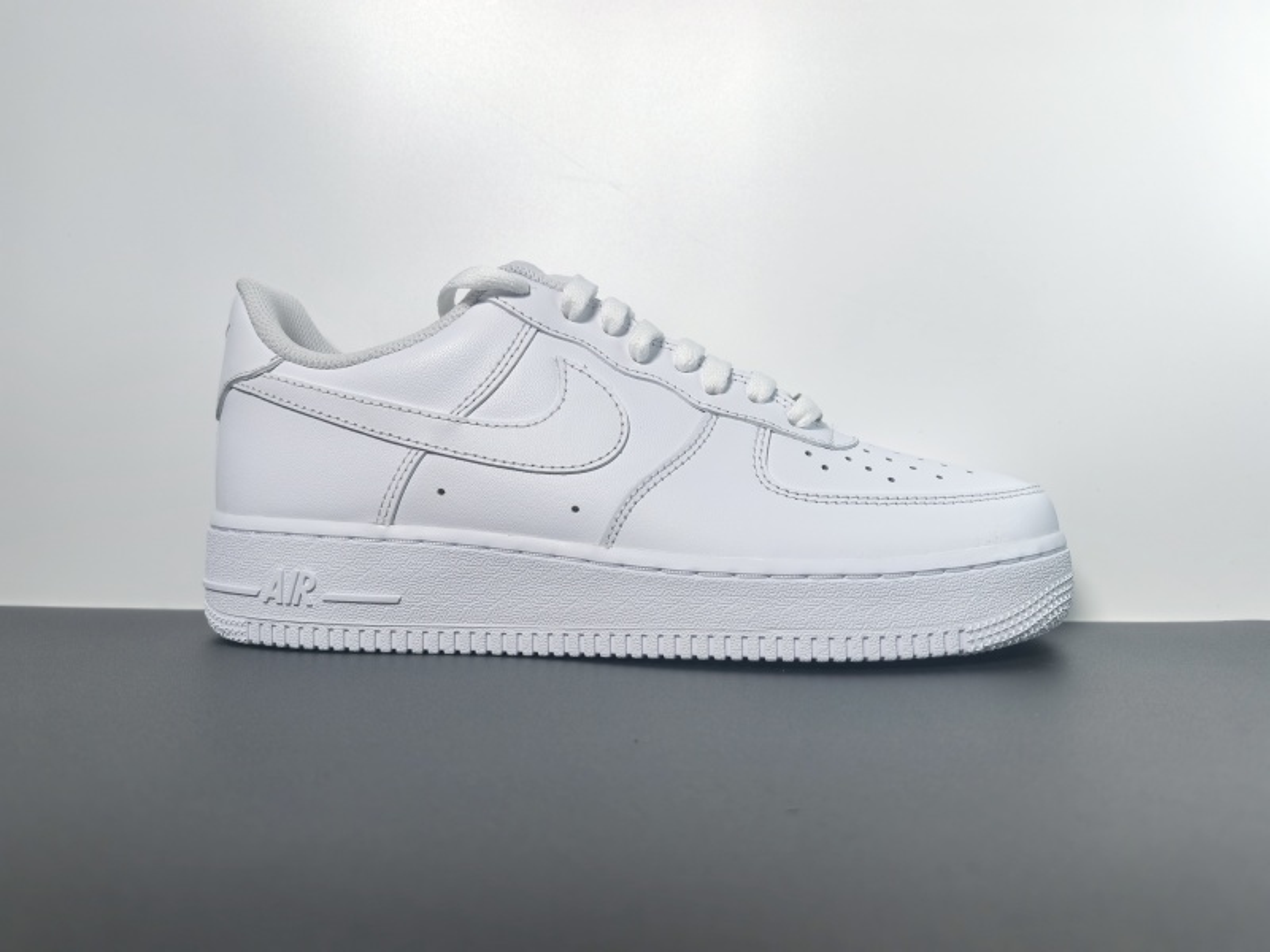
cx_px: 635
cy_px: 476
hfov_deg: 65.3
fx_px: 991
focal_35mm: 27
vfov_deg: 51.4
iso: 50
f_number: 2
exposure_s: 1/194
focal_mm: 6.98
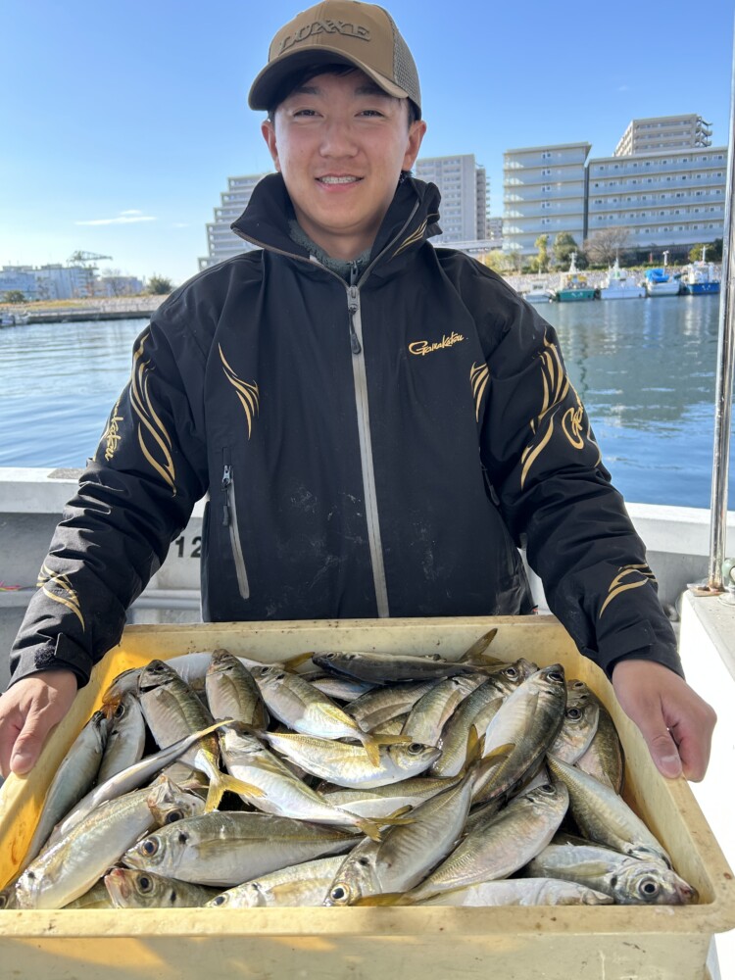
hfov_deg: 53.1
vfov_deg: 67.3
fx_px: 736
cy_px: 490
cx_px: 368
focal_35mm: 26
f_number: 1.5
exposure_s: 1/957
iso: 50
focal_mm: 5.7
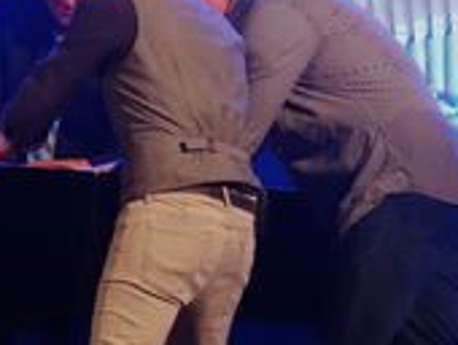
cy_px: -5
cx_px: 51
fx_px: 9473
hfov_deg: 2.8
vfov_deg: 2.1
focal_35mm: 715
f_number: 2.8
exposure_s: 1/100
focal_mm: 56.7
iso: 800
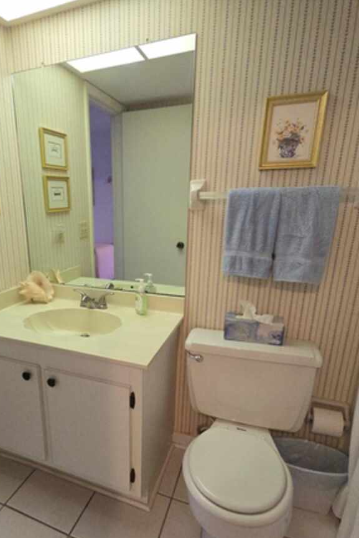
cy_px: 297
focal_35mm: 20
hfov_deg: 60.5
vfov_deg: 83.7
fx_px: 299
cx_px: 120
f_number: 2.2
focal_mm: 2.2
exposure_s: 1/60
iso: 320
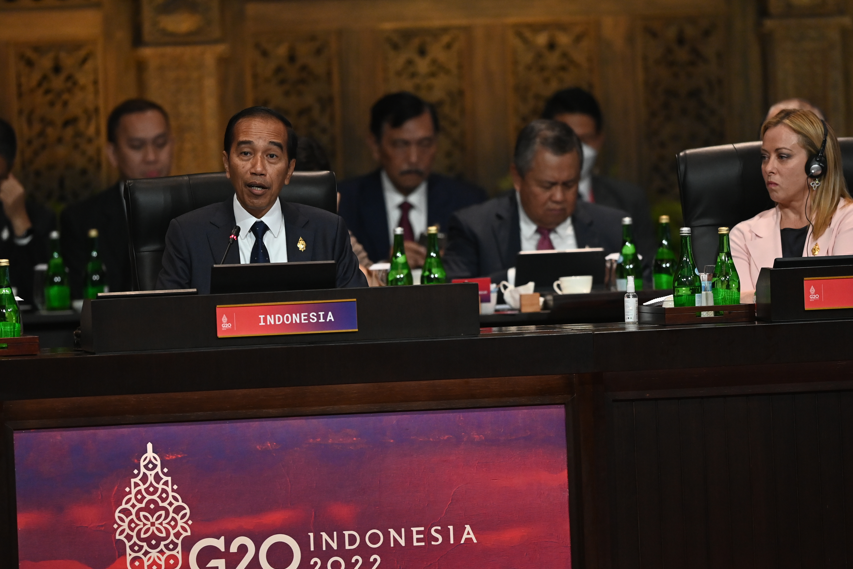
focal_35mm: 518
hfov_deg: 4.0
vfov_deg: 2.7
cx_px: 438
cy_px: 295
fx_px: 12272
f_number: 3.2
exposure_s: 1/500
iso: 3200
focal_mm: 400
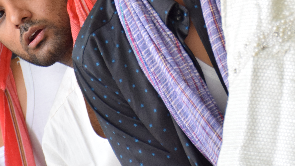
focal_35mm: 333
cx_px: 285
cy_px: -99
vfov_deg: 3.6
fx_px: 2609
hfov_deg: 6.5
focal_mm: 75
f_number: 5
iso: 800
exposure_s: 1/125
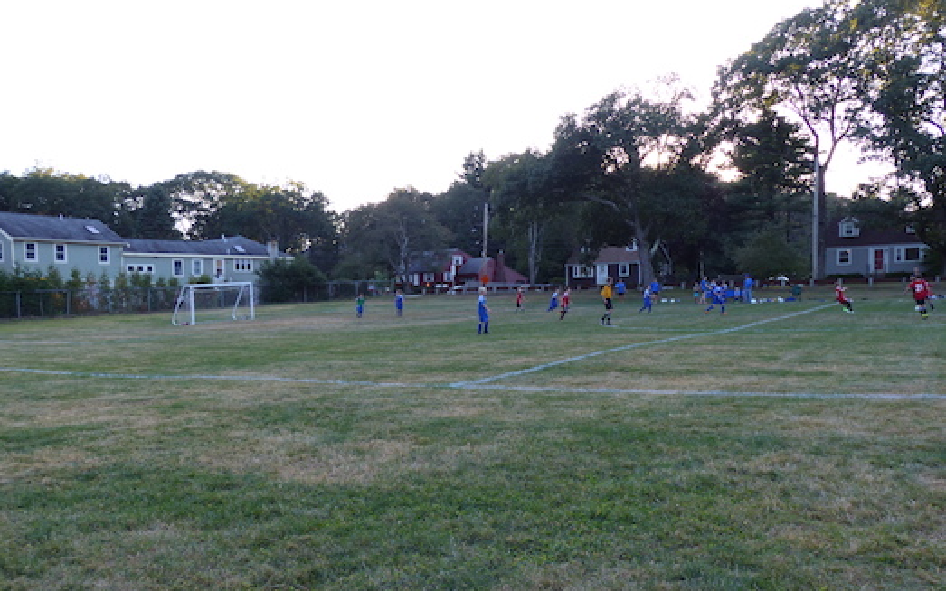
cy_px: 338
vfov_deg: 45.9
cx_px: 468
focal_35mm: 27
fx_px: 696
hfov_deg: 68.4
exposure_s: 1/125
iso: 100
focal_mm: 4.5
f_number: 3.2
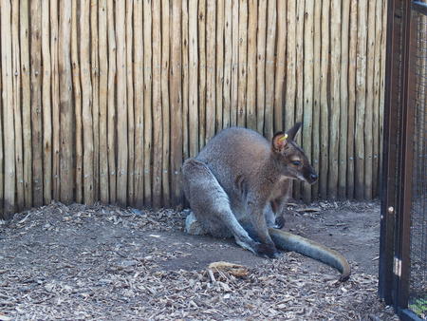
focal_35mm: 124
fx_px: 1530
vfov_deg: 12.0
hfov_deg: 15.9
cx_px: 214
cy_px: 160
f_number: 2.8
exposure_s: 1/125
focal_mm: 26.2
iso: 250
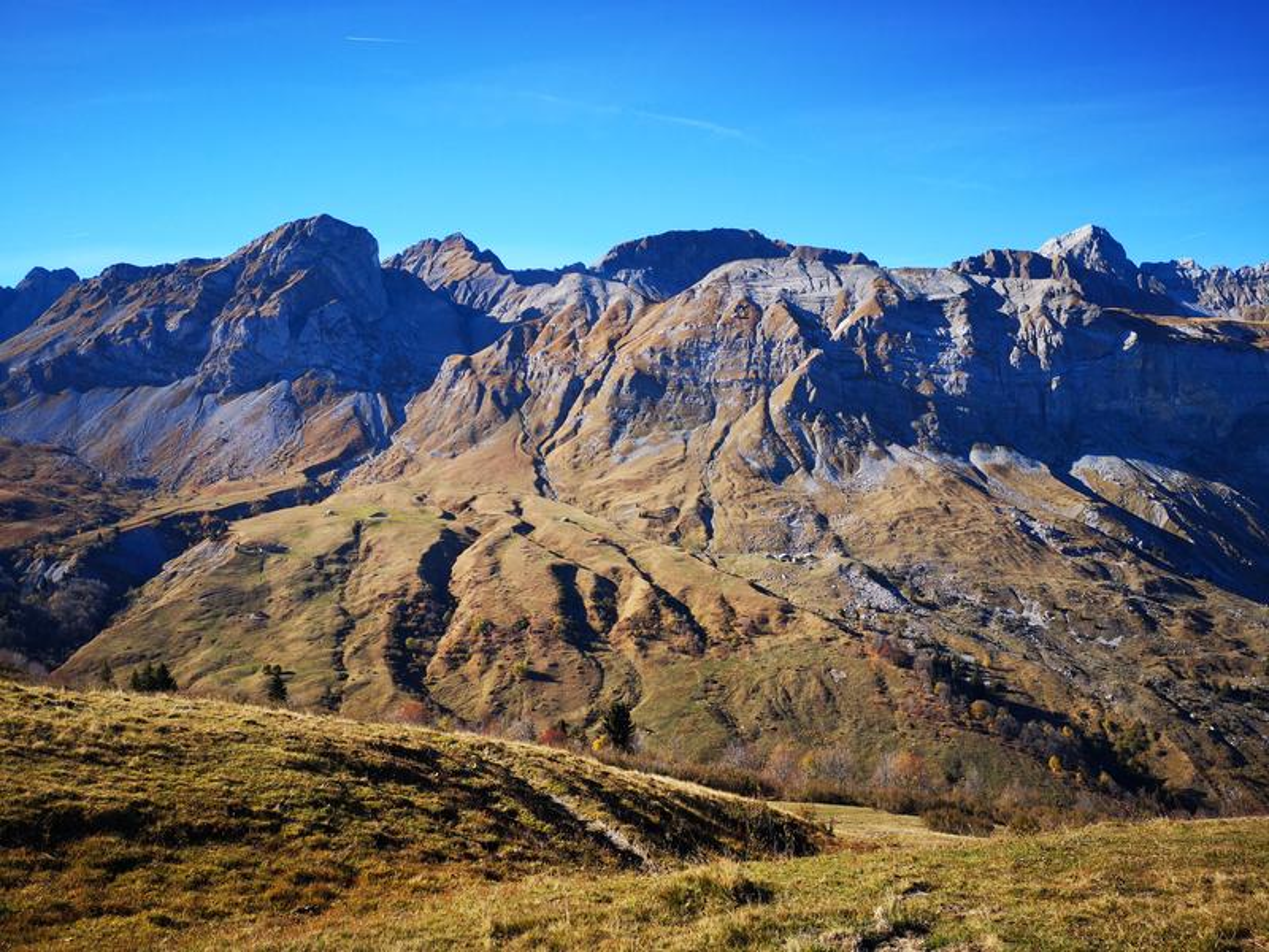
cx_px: 634
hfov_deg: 65.3
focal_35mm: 27
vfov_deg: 51.4
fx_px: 990
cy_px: 476
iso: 50
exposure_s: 1/1348
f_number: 1.8
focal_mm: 3.95
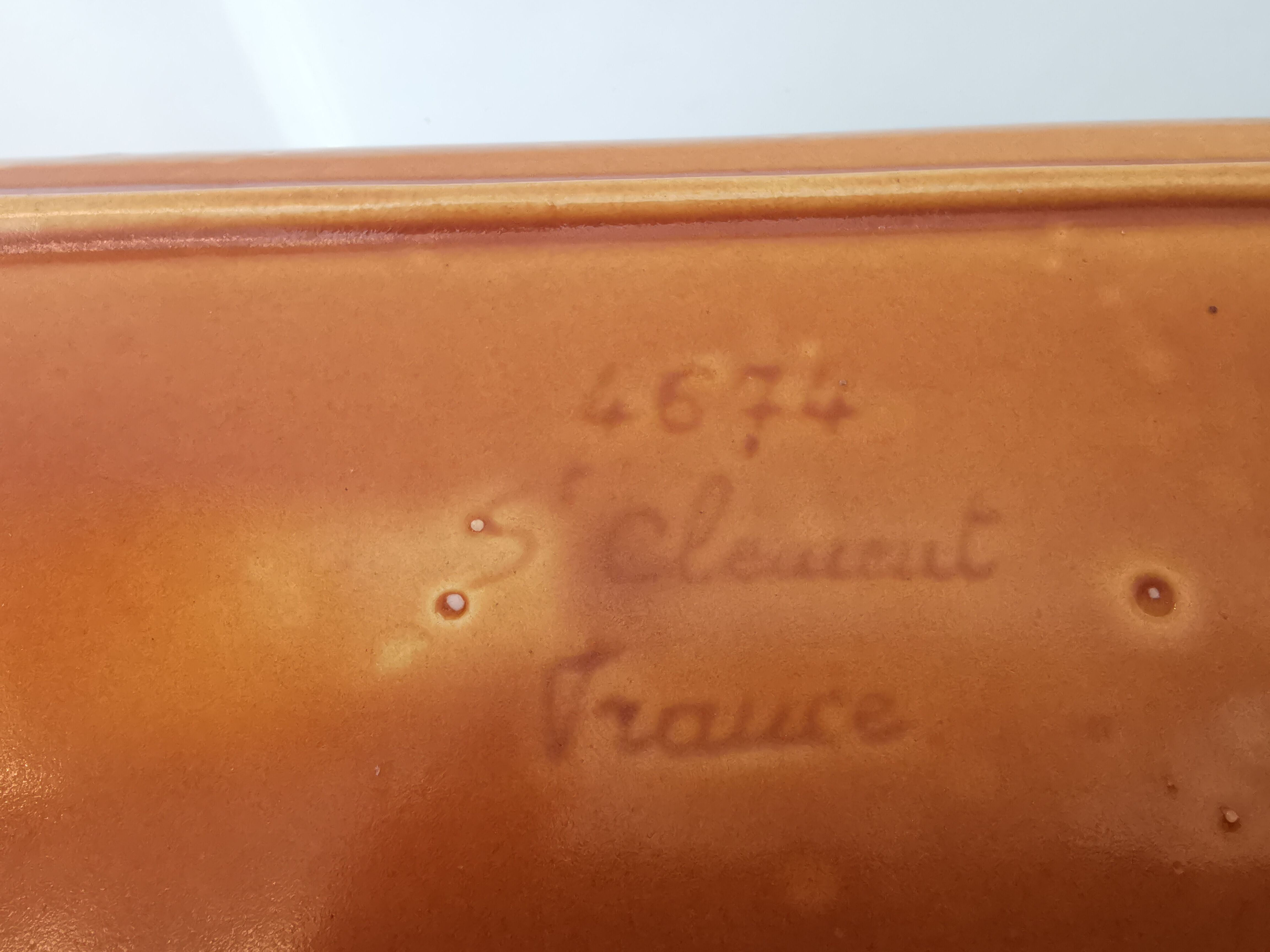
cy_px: 476
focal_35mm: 27
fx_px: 991
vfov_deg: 51.4
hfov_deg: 65.3
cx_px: 635
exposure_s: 1/50
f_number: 2.2
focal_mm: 2.26
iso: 80
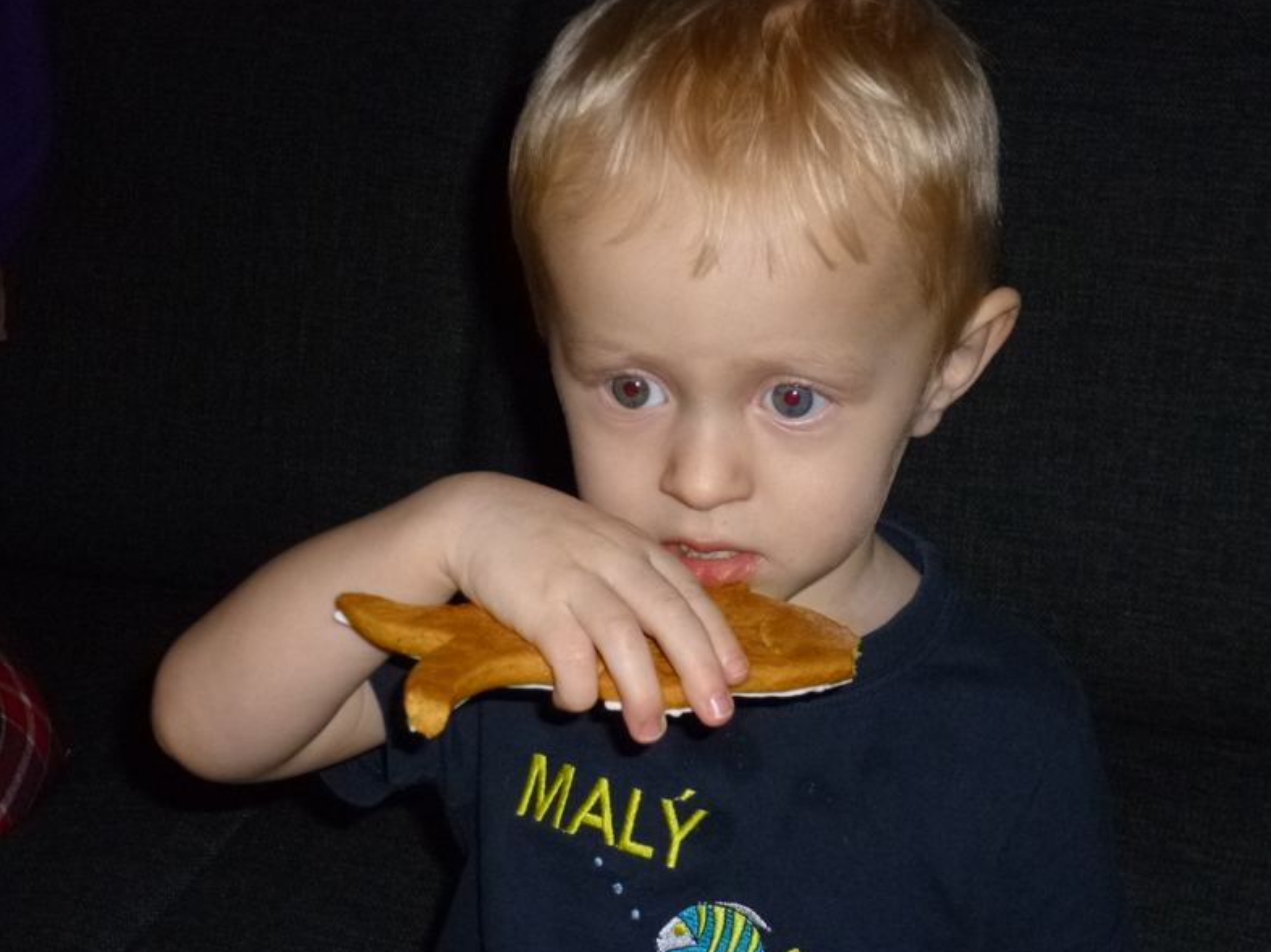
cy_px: 478
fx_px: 2056
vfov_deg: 26.1
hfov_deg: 34.4
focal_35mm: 56
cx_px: 644
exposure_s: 1/125
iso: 400
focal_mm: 9.9
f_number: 4.2
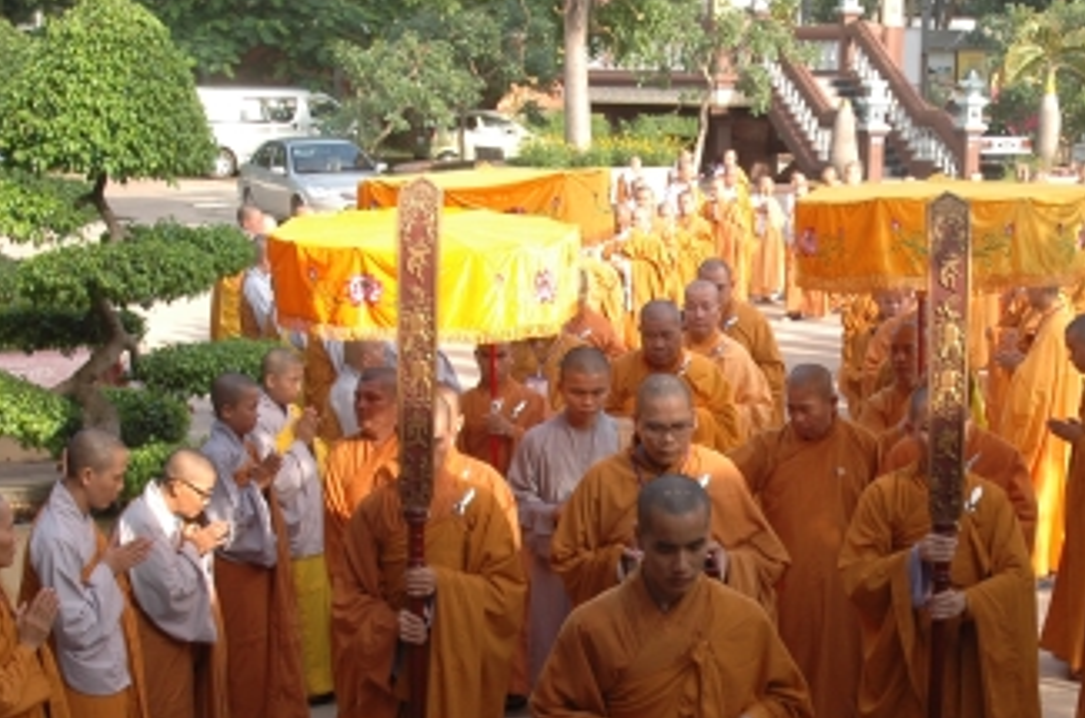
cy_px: 569
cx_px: 664
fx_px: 2135
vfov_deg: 18.9
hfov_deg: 28.4
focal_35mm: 71
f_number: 5.6
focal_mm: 24
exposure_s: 1/125
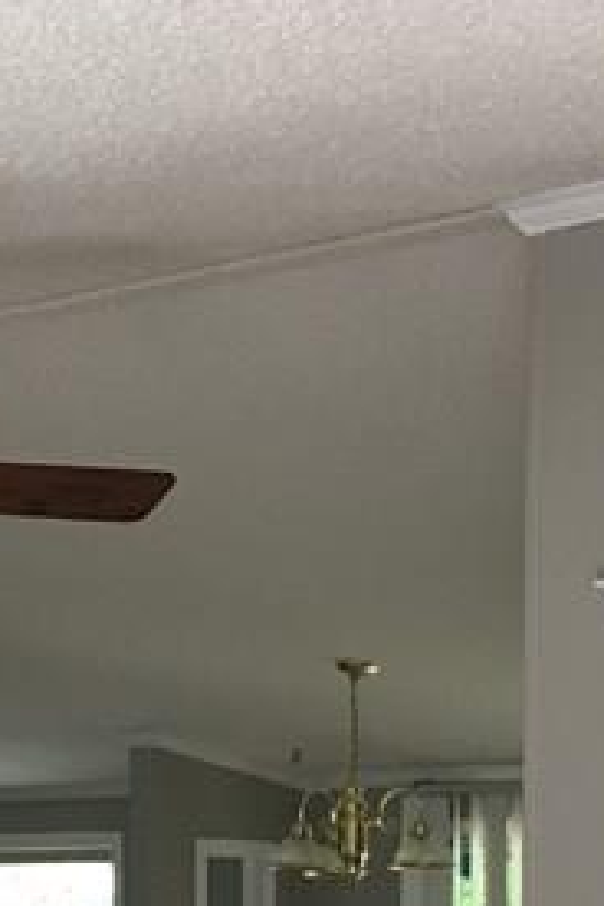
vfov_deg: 17.3
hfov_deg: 12.2
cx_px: 177
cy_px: 1129
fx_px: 2818
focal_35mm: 112
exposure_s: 1/15
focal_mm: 4.15
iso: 32
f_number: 2.2
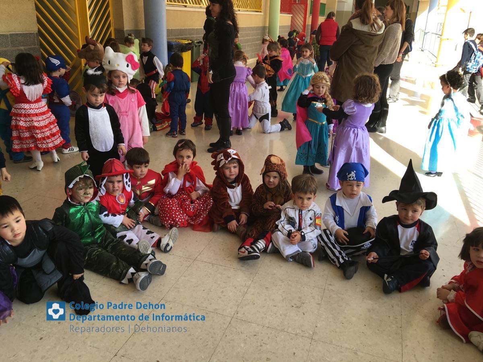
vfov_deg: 48.2
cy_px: 181
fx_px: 405
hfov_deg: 61.7
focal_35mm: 29
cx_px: 242
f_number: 2.2
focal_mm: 4.15
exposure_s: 1/214
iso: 25
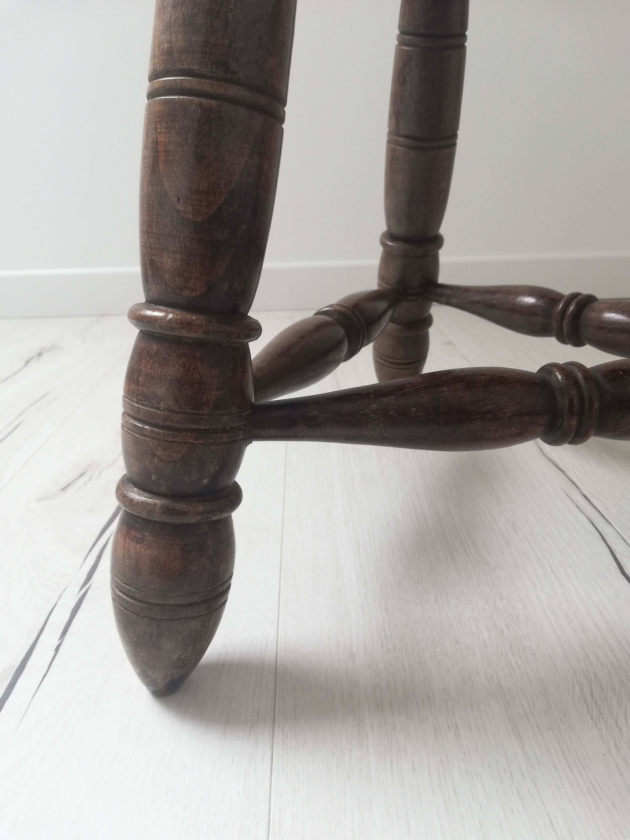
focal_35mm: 26
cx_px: 315
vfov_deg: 67.3
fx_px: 631
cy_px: 420
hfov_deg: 53.1
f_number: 2.2
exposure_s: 1/50
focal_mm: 3.81
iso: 80
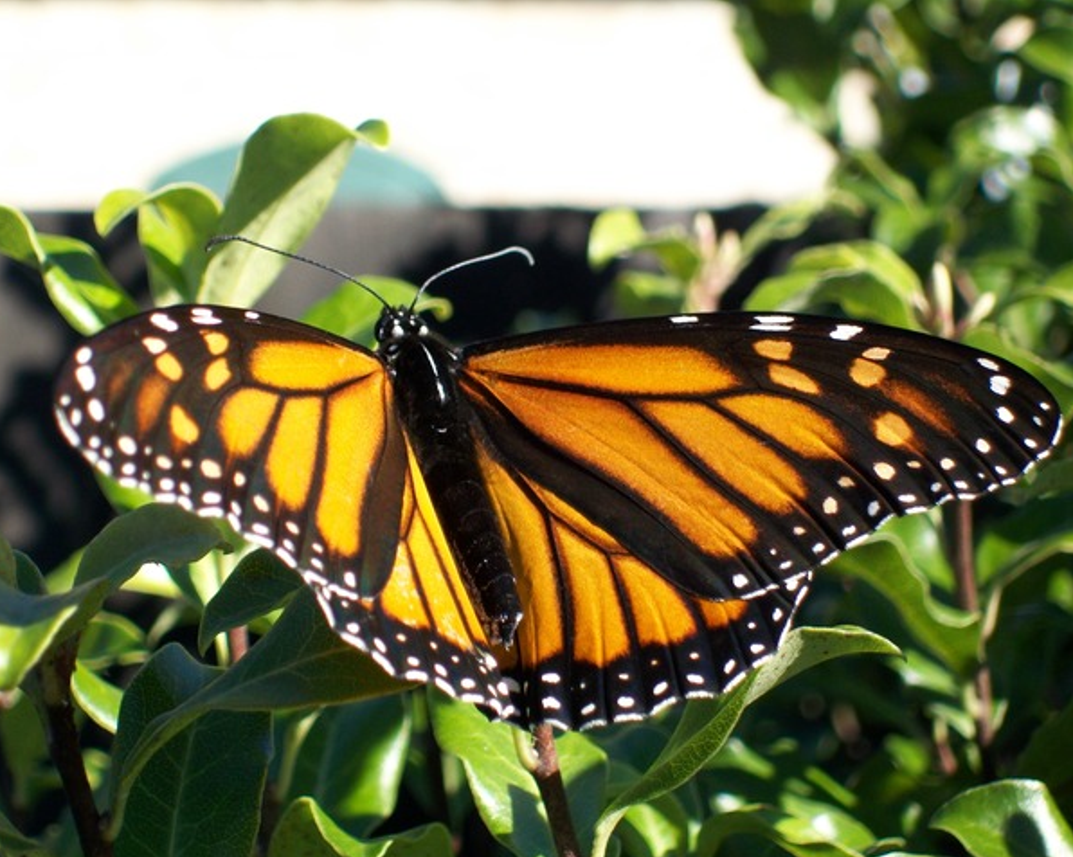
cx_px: 527
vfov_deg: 14.4
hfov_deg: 18.0
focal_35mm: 107
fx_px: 3396
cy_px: 430
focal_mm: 18.3
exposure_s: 1/200
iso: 64
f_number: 4.9
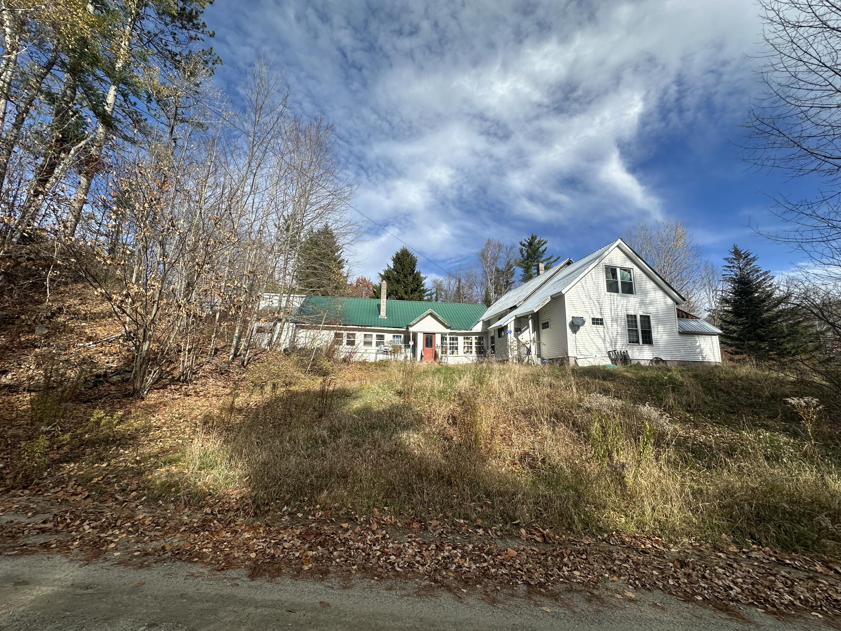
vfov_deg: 85.7
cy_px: 316
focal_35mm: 14
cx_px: 420
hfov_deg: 102.1
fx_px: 340
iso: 50
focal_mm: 2.22
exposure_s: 1/2304
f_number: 2.2
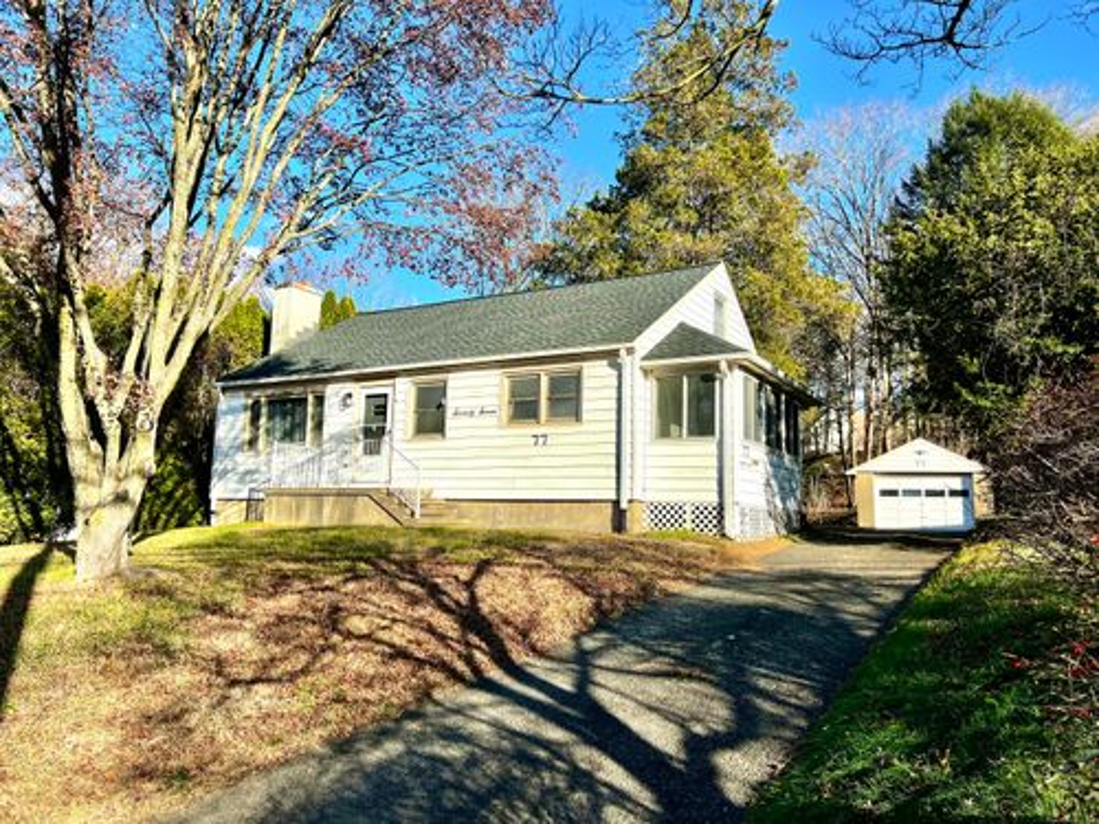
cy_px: 412
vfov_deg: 53.1
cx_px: 550
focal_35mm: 26
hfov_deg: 67.3
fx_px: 825
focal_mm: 5.7
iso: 50
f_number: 1.5
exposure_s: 1/3257
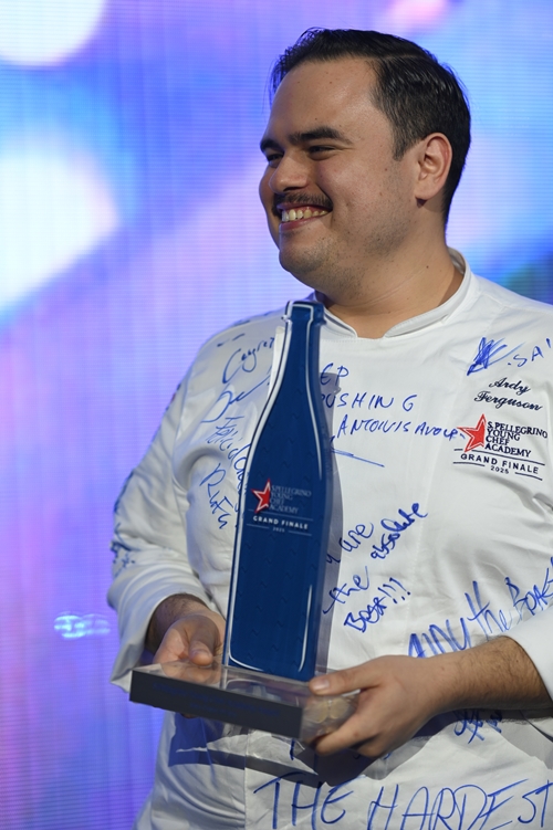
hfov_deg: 16.1
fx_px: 1960
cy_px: 415
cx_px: 276
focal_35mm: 85
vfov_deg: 23.9
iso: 360
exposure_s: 1/250
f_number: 2.5
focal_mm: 85
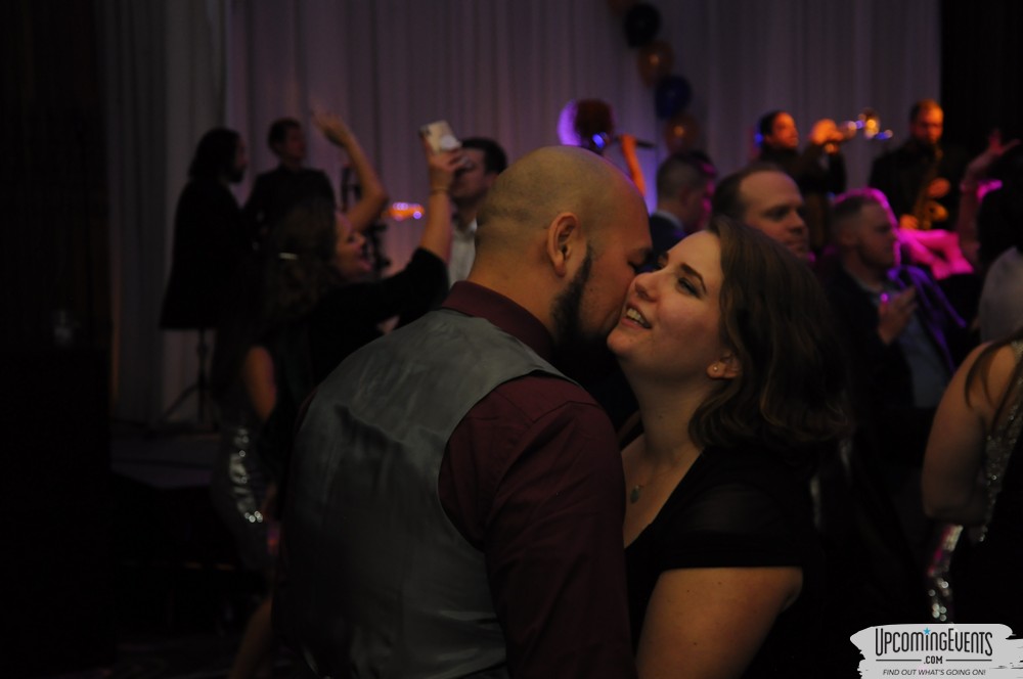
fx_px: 1916
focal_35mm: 68
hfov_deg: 29.9
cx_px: 512
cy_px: 340
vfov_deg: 20.1
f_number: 5.6
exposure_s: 1/60
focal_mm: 45
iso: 800
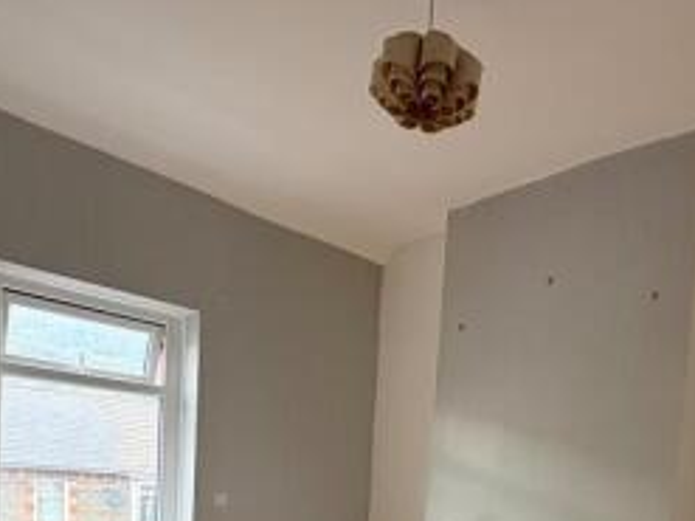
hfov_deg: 55.1
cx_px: 401
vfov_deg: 37.5
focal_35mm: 33
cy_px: 542
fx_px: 662
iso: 80
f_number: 2.2
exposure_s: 1/99
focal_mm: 2.22
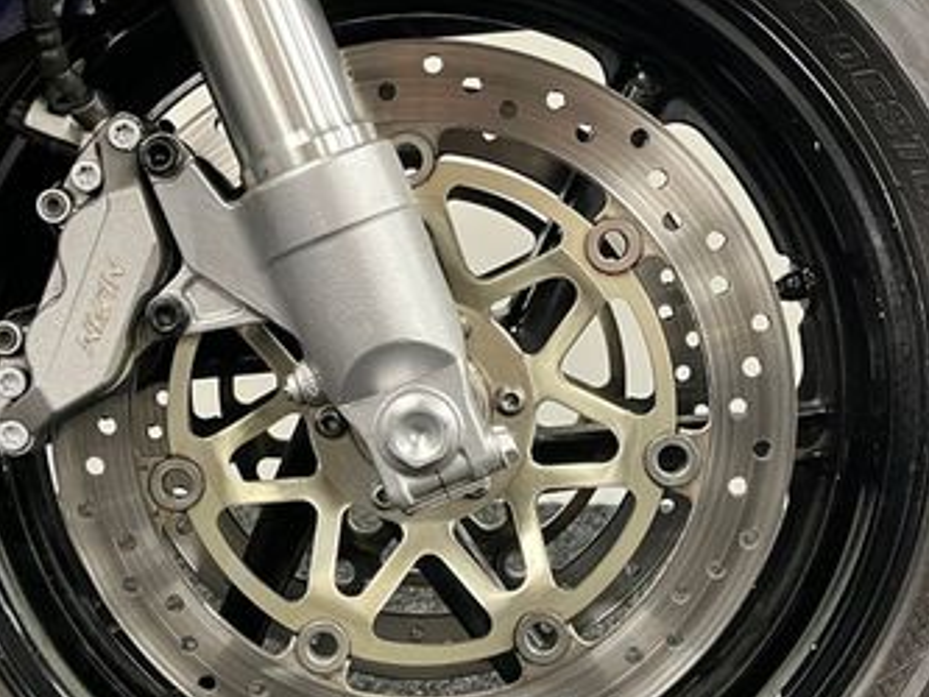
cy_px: 368
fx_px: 1342
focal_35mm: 50
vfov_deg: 29.1
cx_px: 399
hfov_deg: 38.1
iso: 500
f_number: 1.6
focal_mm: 5.1
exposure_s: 1/50
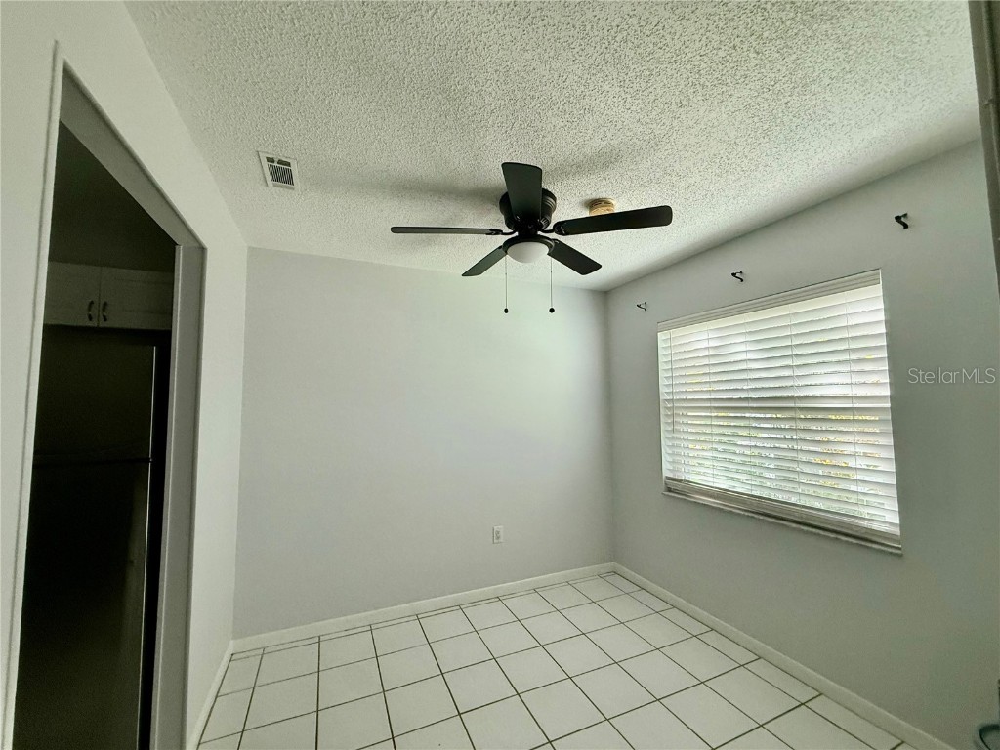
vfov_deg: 85.7
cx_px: 500
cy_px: 375
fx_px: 404
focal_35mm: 14
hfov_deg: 102.1
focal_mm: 2.22
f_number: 2.2
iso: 320
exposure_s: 1/73
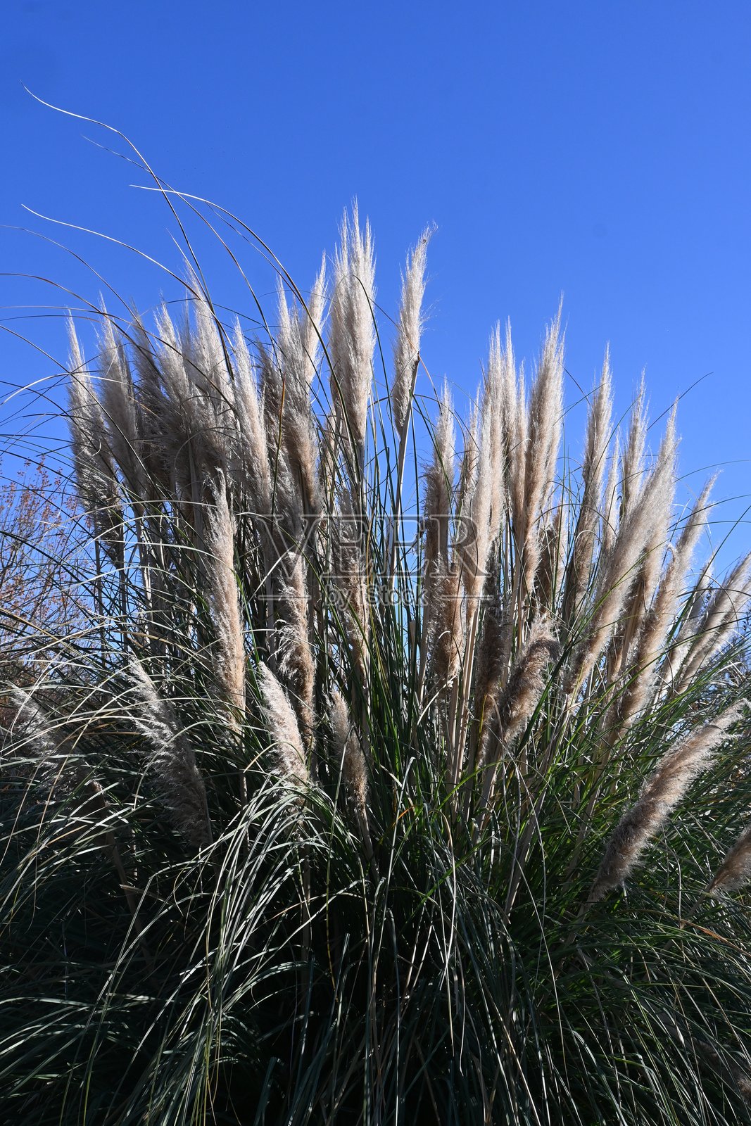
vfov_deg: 53.1
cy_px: 563
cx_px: 376
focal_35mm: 36
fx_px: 1126
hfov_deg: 36.9
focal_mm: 24
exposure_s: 1/640
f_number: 9
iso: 200
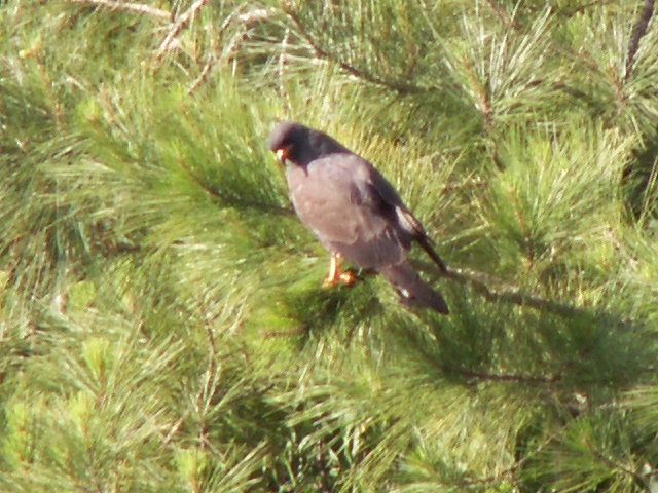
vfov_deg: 3.6
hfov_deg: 4.8
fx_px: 7794
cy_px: 246
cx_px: 329
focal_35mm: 410
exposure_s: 1/125
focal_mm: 67.95
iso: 50
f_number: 4.5
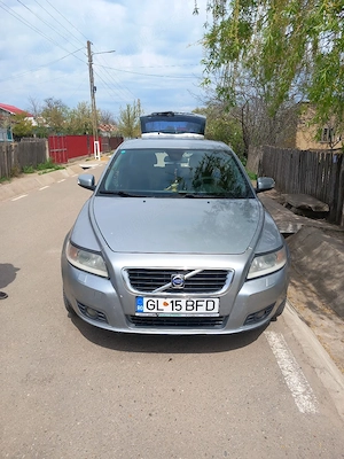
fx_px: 358
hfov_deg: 51.4
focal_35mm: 27
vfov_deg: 65.3
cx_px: 172
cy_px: 230
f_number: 1.8
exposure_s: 1/625
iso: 20
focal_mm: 4
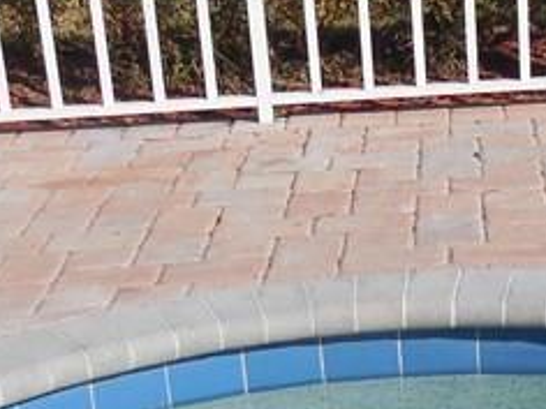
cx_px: 472
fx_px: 1782
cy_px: 633
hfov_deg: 17.2
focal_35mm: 113
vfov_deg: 12.4
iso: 125
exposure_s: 1/200
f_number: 11.5
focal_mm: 4.6
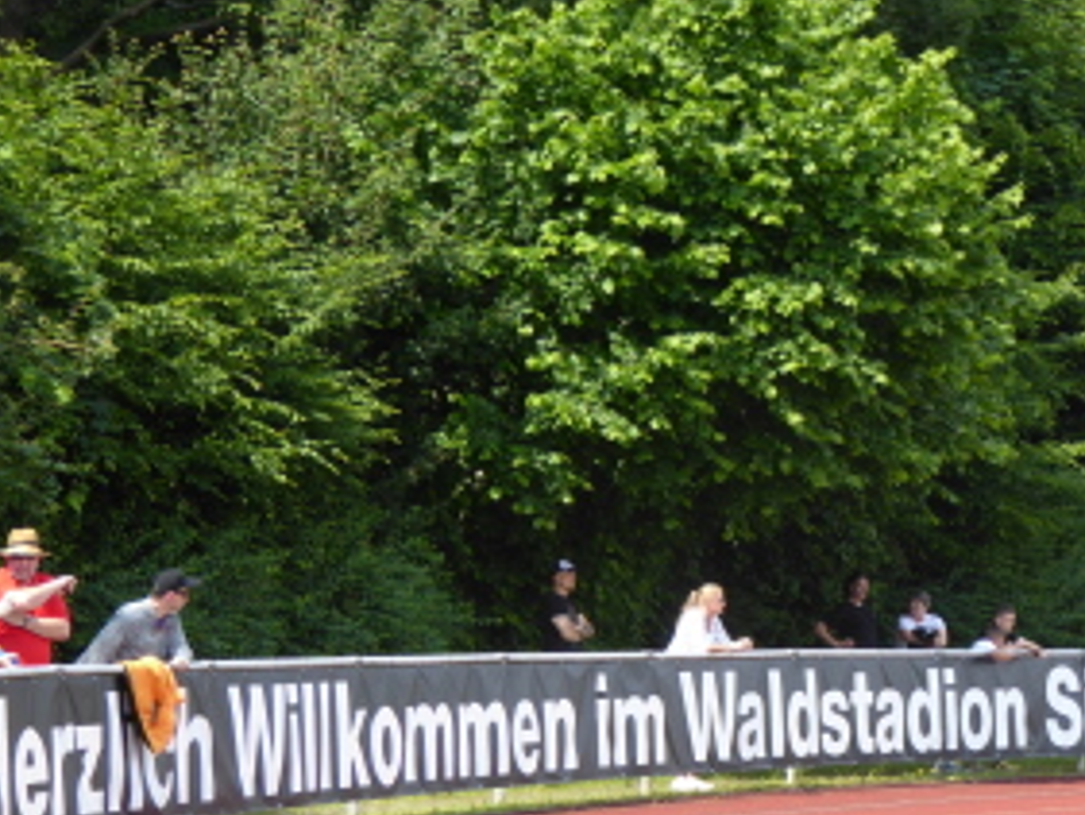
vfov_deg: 10.3
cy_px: 633
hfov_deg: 13.7
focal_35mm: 144
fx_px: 4515
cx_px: 734
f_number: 4.9
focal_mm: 16.1
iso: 80
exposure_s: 1/125
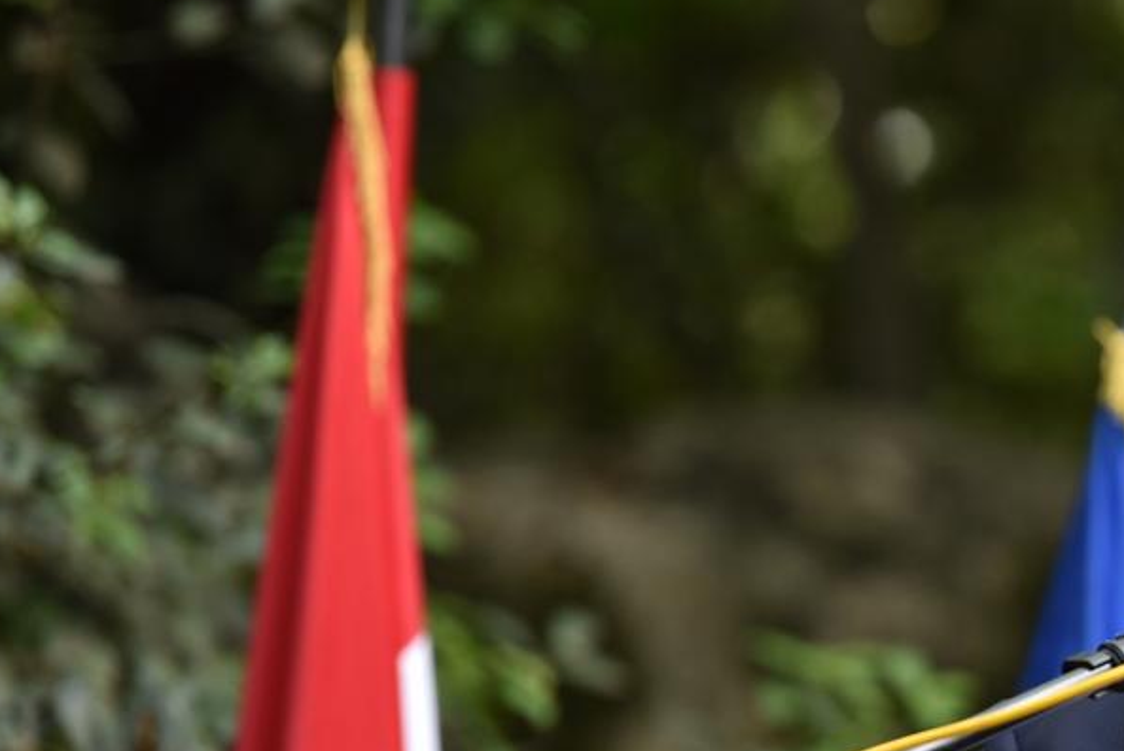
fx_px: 15560
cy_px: 707
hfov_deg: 4.1
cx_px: 1376
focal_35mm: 498
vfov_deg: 2.8
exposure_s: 1/160
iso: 320
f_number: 3.2
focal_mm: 185
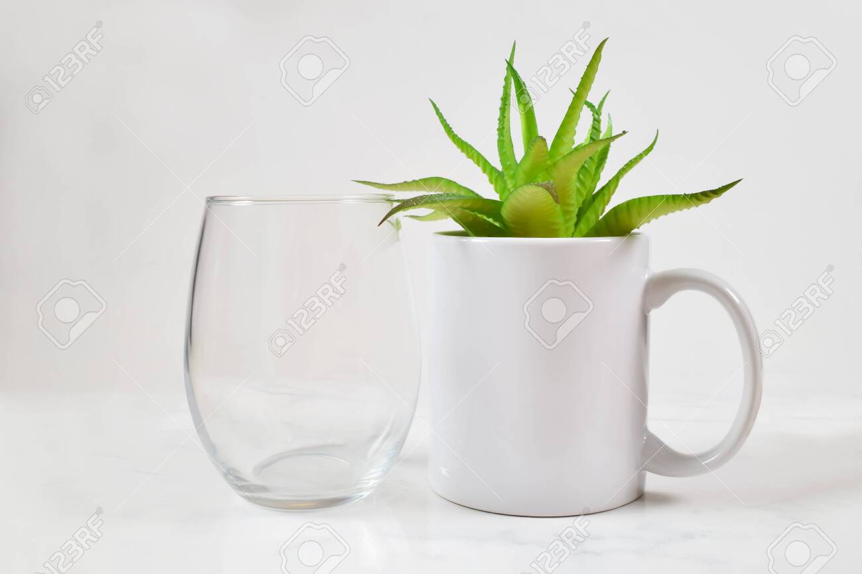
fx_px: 1077
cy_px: 287
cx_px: 431
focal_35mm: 45
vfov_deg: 29.8
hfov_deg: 43.6
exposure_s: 2
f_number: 20
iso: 100
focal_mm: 30
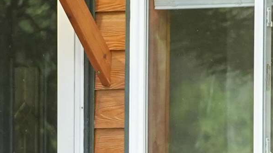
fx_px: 2678
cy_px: 121
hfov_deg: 5.8
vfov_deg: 3.3
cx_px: -98
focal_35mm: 370
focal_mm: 68
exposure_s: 1/1000
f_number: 2.5
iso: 2000
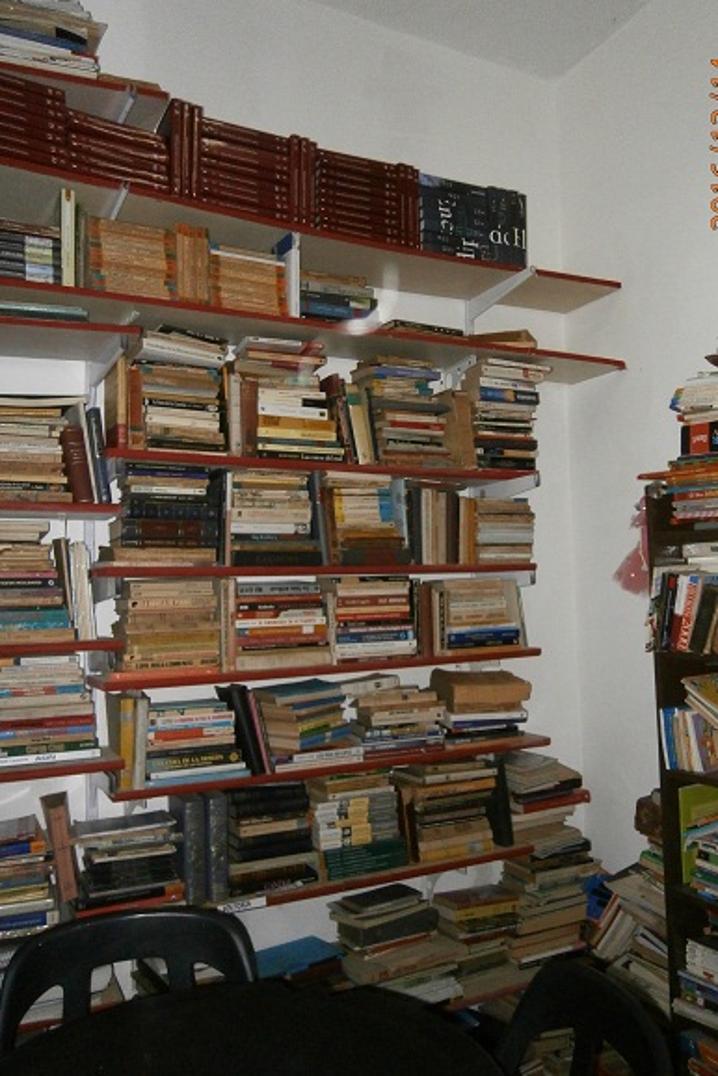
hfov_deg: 46.3
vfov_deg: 65.5
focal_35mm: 28
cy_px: 550
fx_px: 838
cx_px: 392
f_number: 2.8
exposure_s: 1/250
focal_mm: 4.7
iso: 400
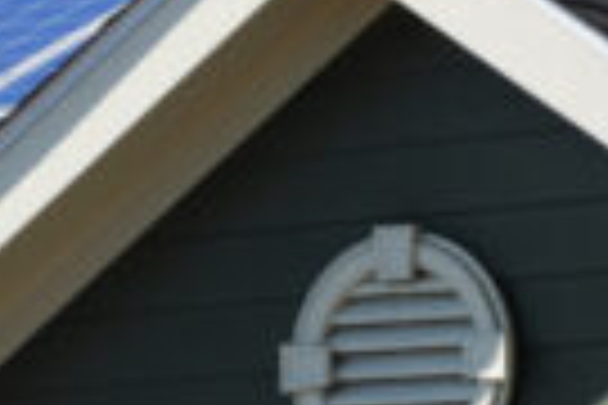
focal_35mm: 1779
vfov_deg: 0.8
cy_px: -58
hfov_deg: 1.2
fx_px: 30043
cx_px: -216
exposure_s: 1/1000
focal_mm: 300
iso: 320
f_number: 7.1
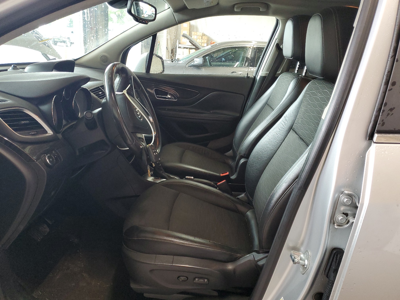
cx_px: 200
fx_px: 300
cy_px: 150
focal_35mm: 26
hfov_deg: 67.3
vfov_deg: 53.1
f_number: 1.5
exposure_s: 1/60.2
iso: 148
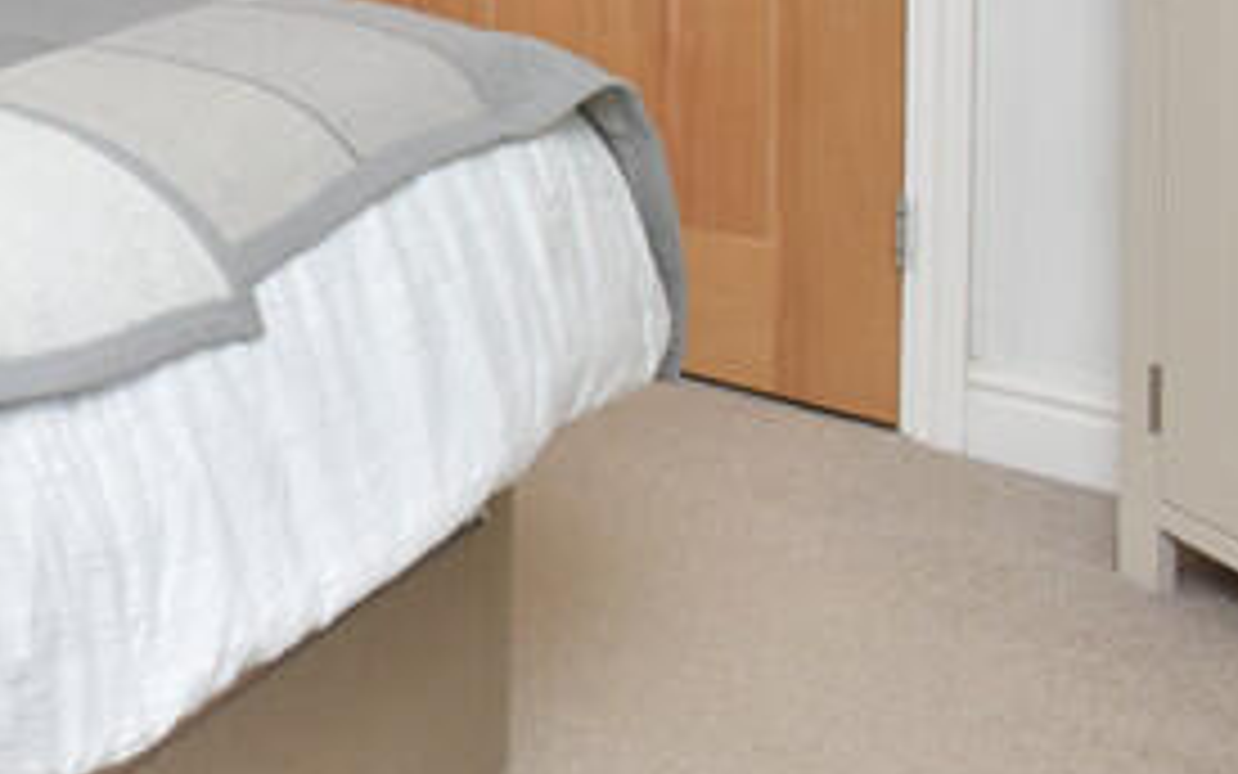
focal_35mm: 57
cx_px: -617
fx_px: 1924
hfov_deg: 26.2
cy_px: -484
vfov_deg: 19.1
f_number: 9
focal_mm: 10
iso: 400
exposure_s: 1/80
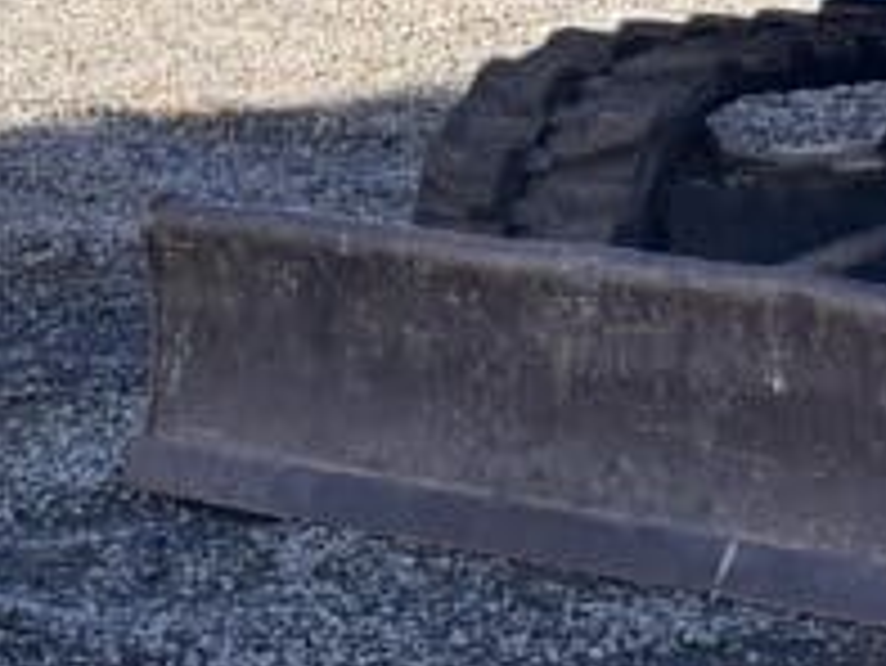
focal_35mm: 219
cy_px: -380
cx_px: 607
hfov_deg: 9.0
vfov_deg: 6.7
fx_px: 5609
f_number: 1.78
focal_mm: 6.86
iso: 64
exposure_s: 1/1848
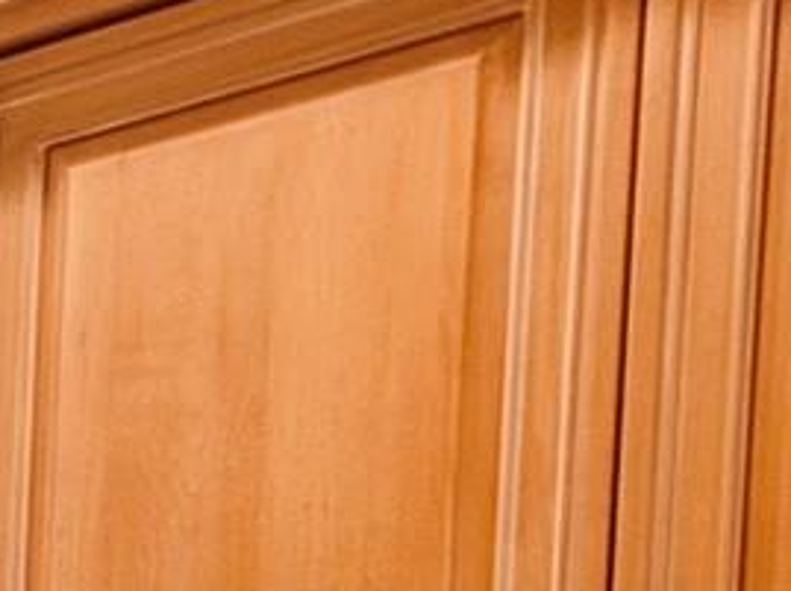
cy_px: 1744
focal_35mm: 143
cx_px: -1491
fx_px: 3263
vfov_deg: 8.7
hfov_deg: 10.4
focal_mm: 6.86
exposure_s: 1/120
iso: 125
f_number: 1.78
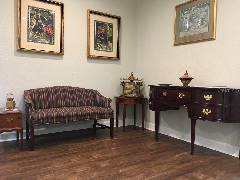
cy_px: 90
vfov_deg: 48.2
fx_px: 201
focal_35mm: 29
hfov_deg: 61.7
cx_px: 120
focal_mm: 4.15
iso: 200
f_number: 2.2
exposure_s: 1/24
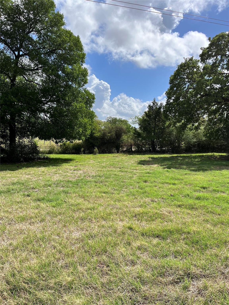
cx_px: 114
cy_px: 152
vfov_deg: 67.3
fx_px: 229
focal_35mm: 26
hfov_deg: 53.1
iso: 50
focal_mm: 5.1
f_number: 1.6
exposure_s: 1/4484
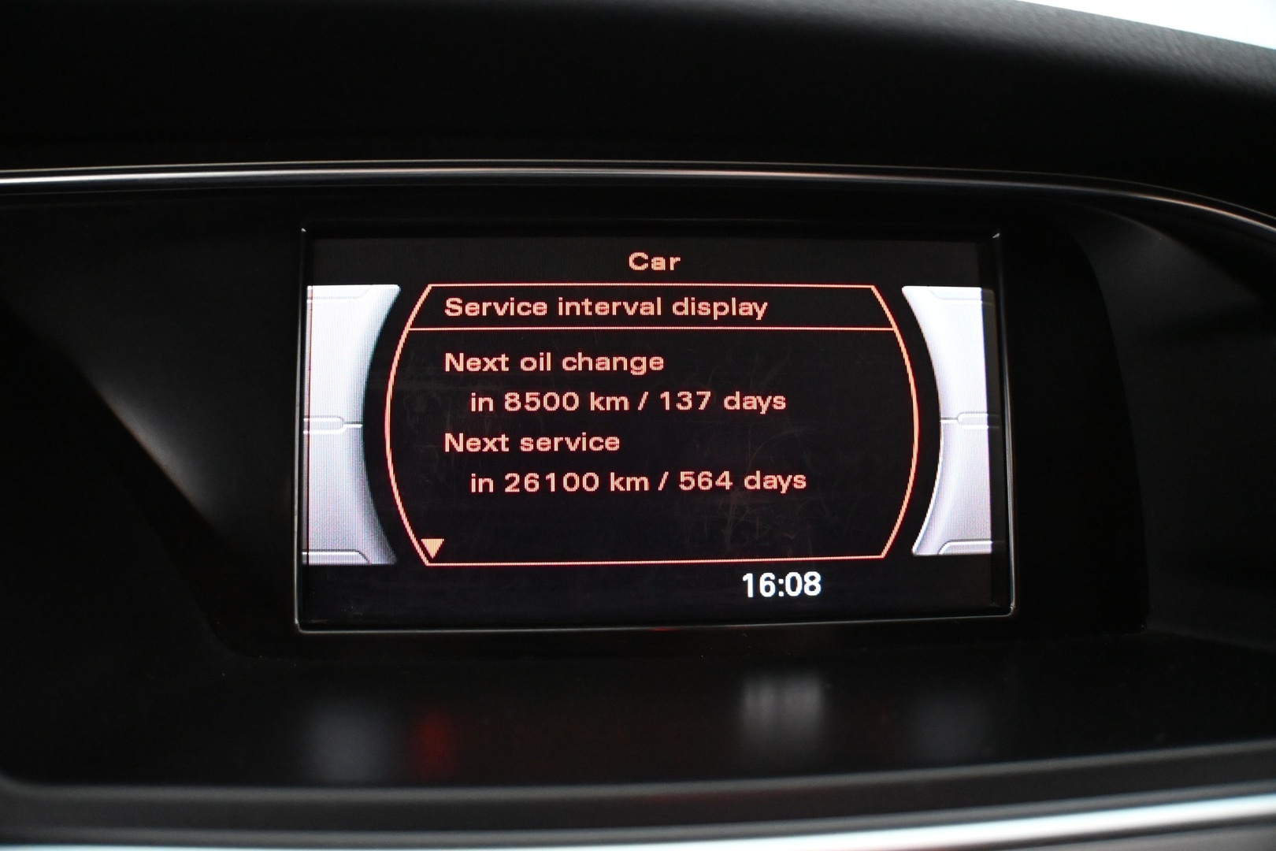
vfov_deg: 29.4
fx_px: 1621
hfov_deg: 43.0
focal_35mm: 46
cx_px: 638
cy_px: 426
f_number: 4.8
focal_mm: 30.5
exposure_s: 1/60
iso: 5600
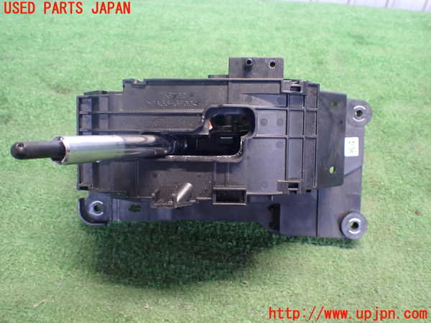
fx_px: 374
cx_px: 216
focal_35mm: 30
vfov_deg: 46.8
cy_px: 162
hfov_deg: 60.0
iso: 1000
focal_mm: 5.4
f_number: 2.3
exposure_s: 1/30
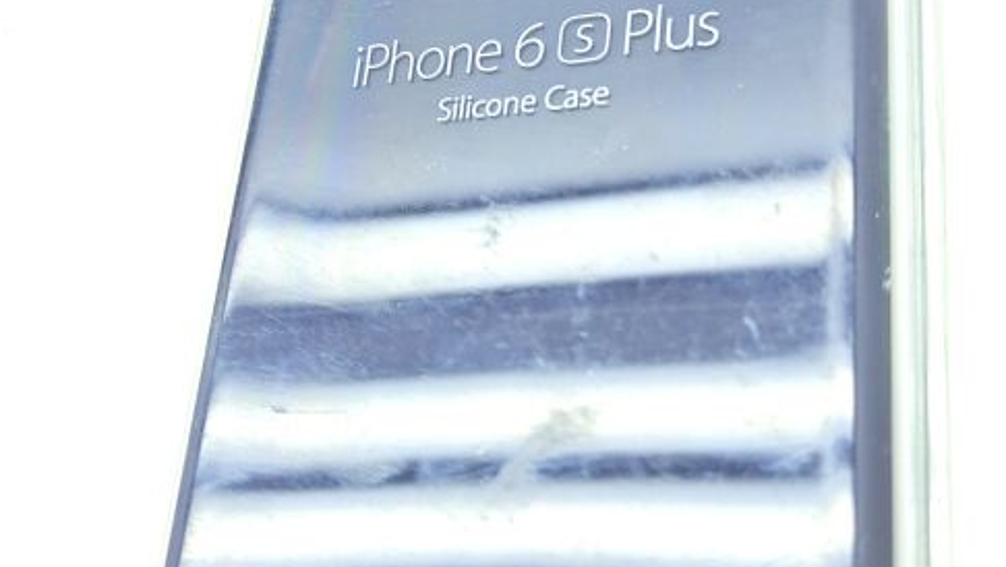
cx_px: 580
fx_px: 1148
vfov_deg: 27.7
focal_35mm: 43
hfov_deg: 47.2
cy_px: 250
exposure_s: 1/181
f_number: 2
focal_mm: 4.6
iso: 32
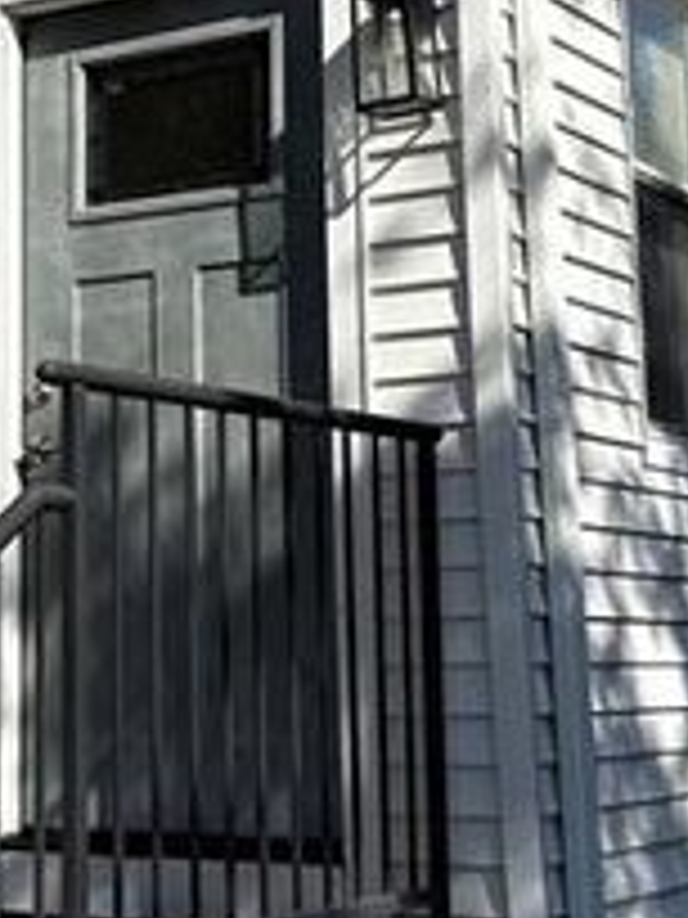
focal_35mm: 85
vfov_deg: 22.8
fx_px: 2253
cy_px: 250
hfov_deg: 17.2
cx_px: 90
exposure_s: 1/4950
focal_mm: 5.96
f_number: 1.6
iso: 50
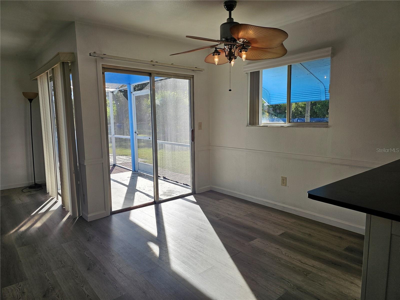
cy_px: 150
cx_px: 200
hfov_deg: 73.9
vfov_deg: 58.9
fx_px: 266
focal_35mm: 23
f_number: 1.7
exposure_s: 1/409
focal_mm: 6.3
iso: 20
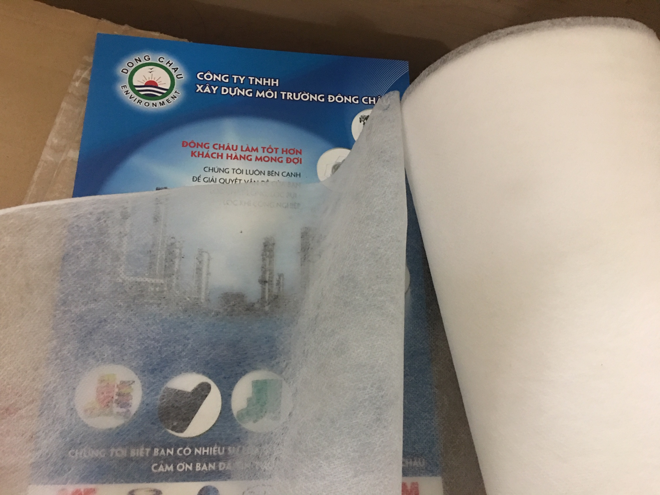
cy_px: 248
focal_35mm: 29
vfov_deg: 48.2
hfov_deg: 61.7
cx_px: 330
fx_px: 553
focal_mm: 4.15
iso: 125
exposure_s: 1/8
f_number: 2.2
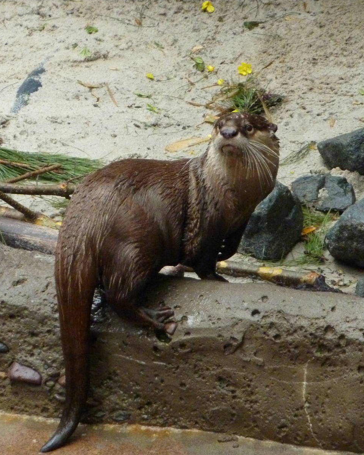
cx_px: 234
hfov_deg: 3.9
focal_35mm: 392
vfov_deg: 4.9
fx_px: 5279
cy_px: 227
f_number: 4.9
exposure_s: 1/500
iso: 800
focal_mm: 49.2
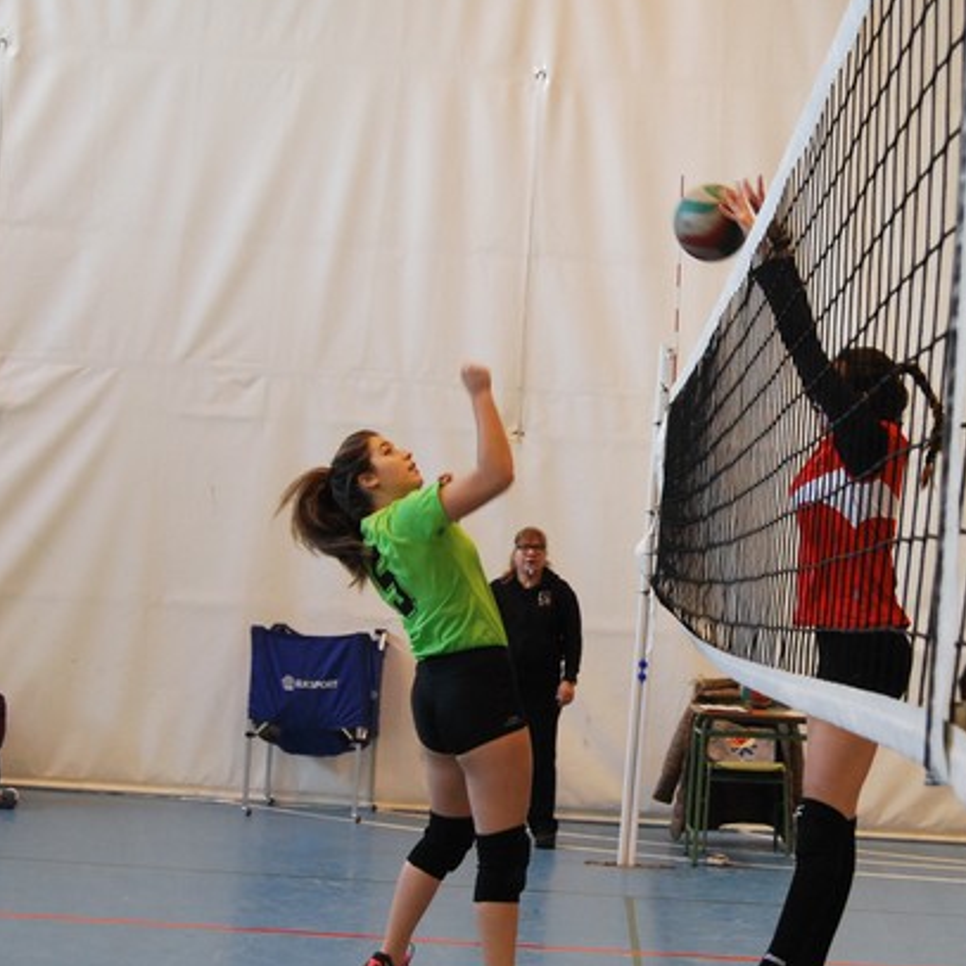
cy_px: 474
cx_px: 622
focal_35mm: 78
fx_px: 2457
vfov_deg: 22.2
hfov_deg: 22.2
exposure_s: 1/125
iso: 800
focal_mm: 31
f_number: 4.5
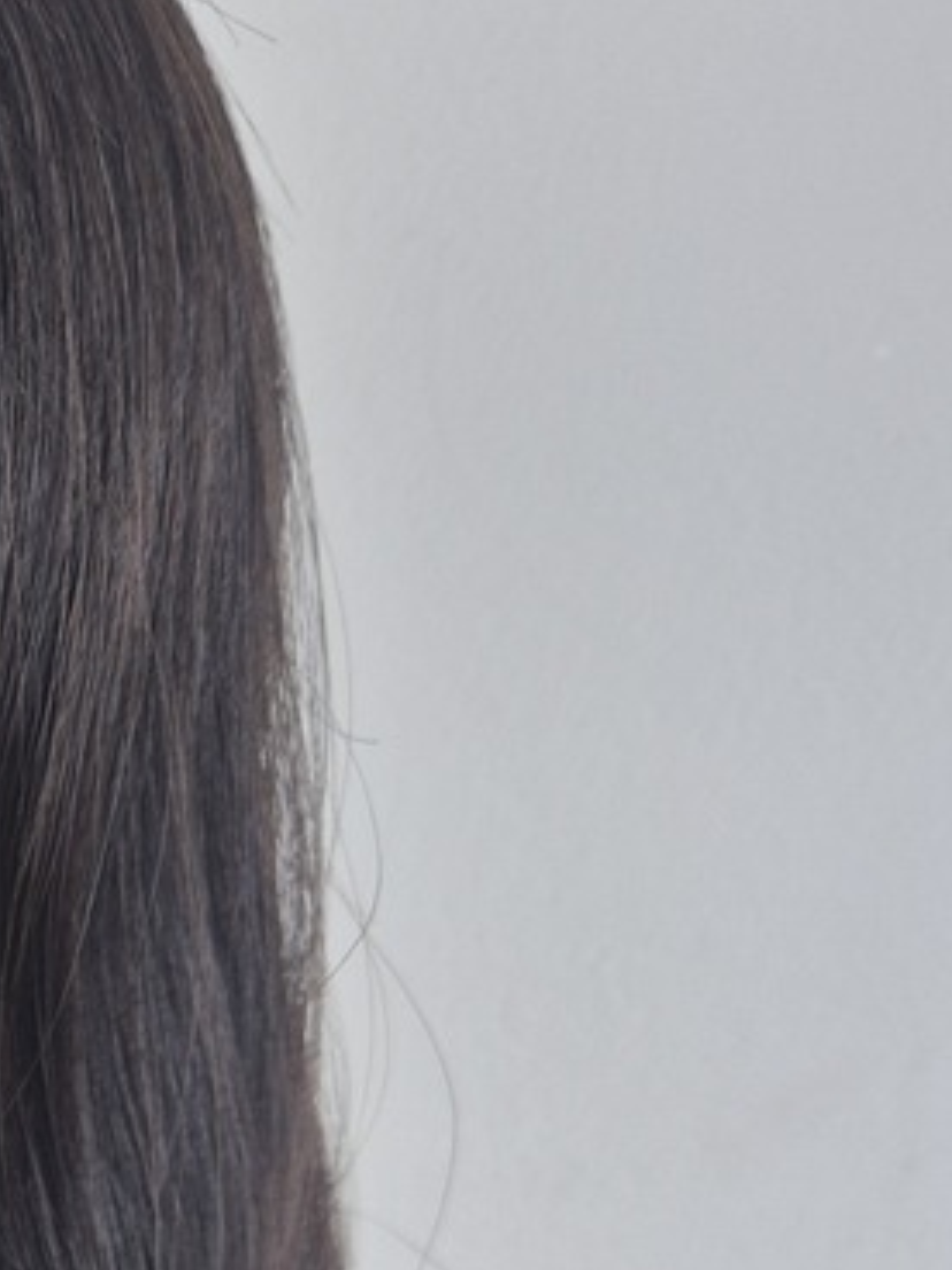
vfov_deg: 23.9
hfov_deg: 17.2
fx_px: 2750
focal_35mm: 75
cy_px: 1474
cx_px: -586
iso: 40
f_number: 1.8
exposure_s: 1/100
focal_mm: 5.4
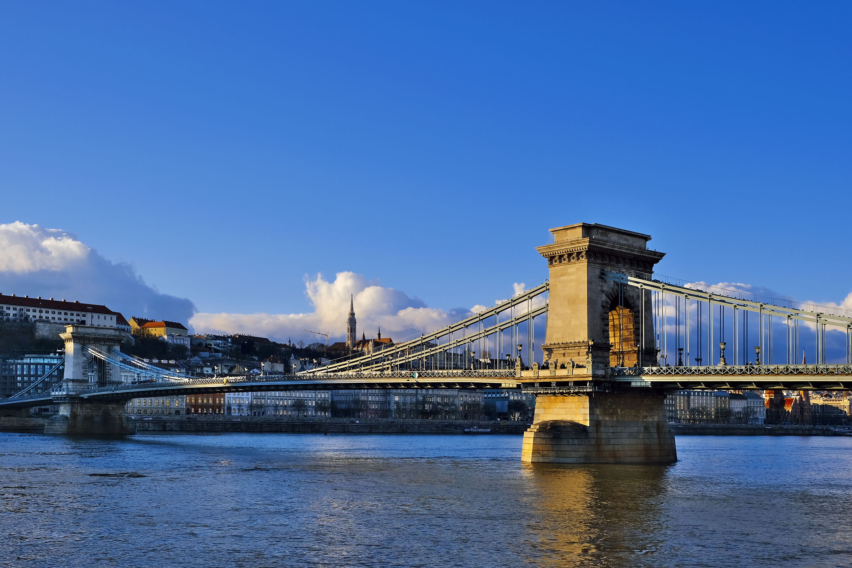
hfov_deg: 53.1
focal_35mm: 36
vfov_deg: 36.9
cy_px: 284
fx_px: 852
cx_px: 426
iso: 160
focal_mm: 24.3
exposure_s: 1/320
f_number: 7.1
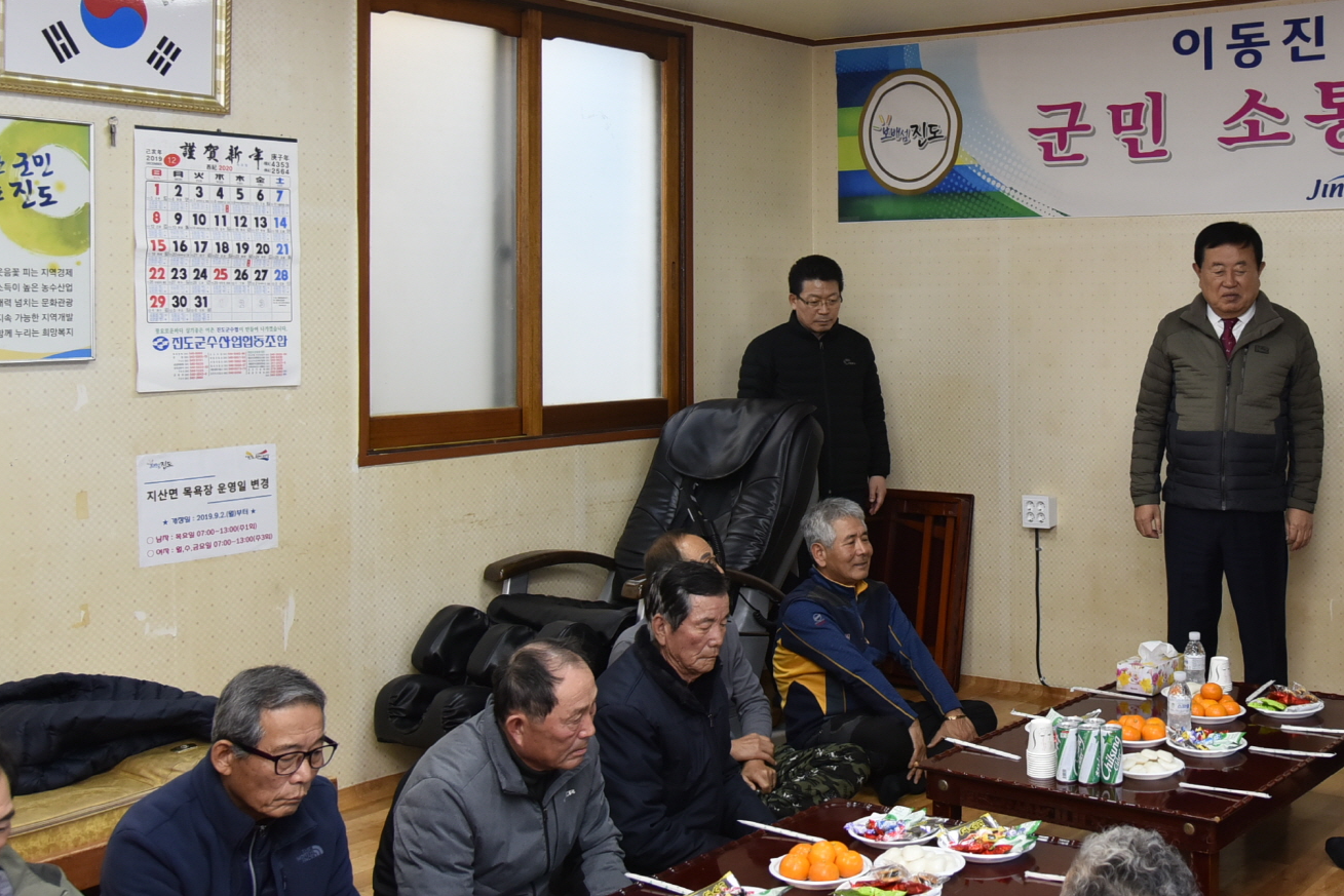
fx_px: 1643
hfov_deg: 43.4
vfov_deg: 30.3
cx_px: 962
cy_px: 316
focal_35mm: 44
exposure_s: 1/125
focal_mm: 24
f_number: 4
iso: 800
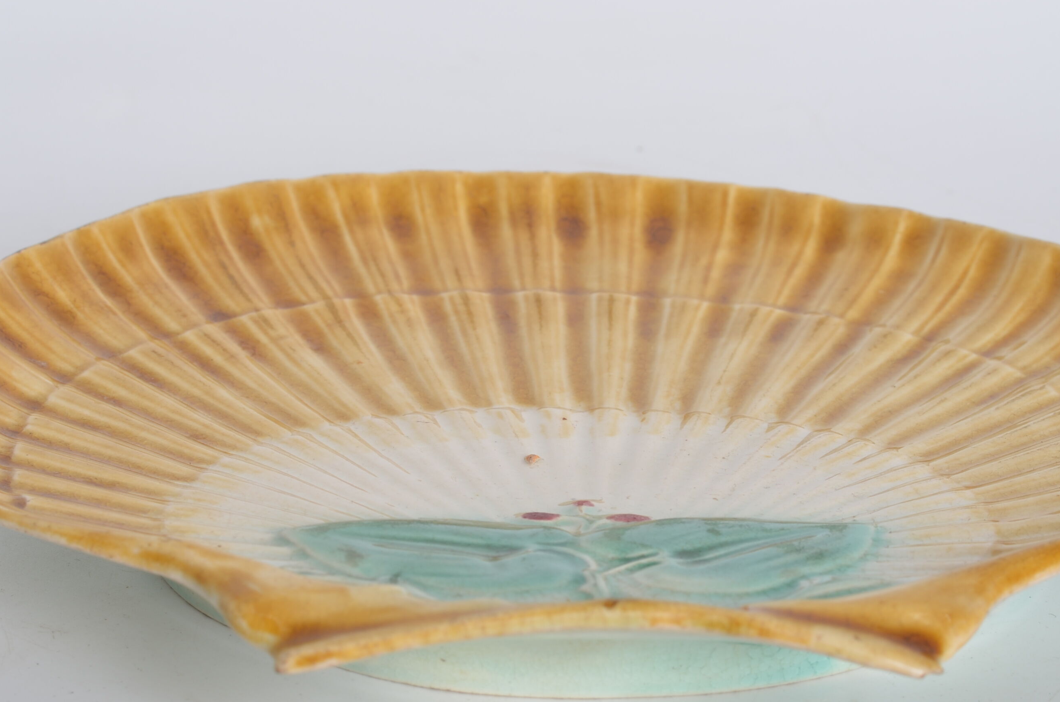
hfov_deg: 19.3
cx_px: 592
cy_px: 440
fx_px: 3115
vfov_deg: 12.9
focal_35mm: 106
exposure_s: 1/125
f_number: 11
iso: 100
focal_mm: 50
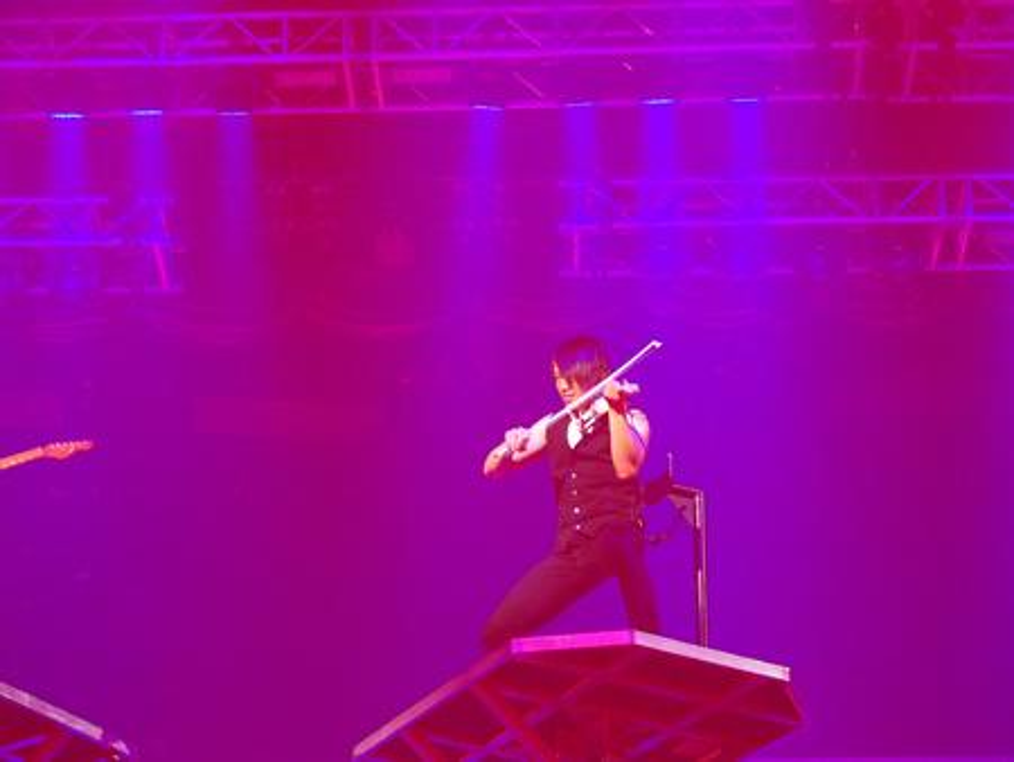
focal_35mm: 84
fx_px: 2462
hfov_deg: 23.3
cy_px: 381
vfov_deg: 17.6
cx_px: 507
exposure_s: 1/60
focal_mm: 17.8
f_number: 2.8
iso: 640
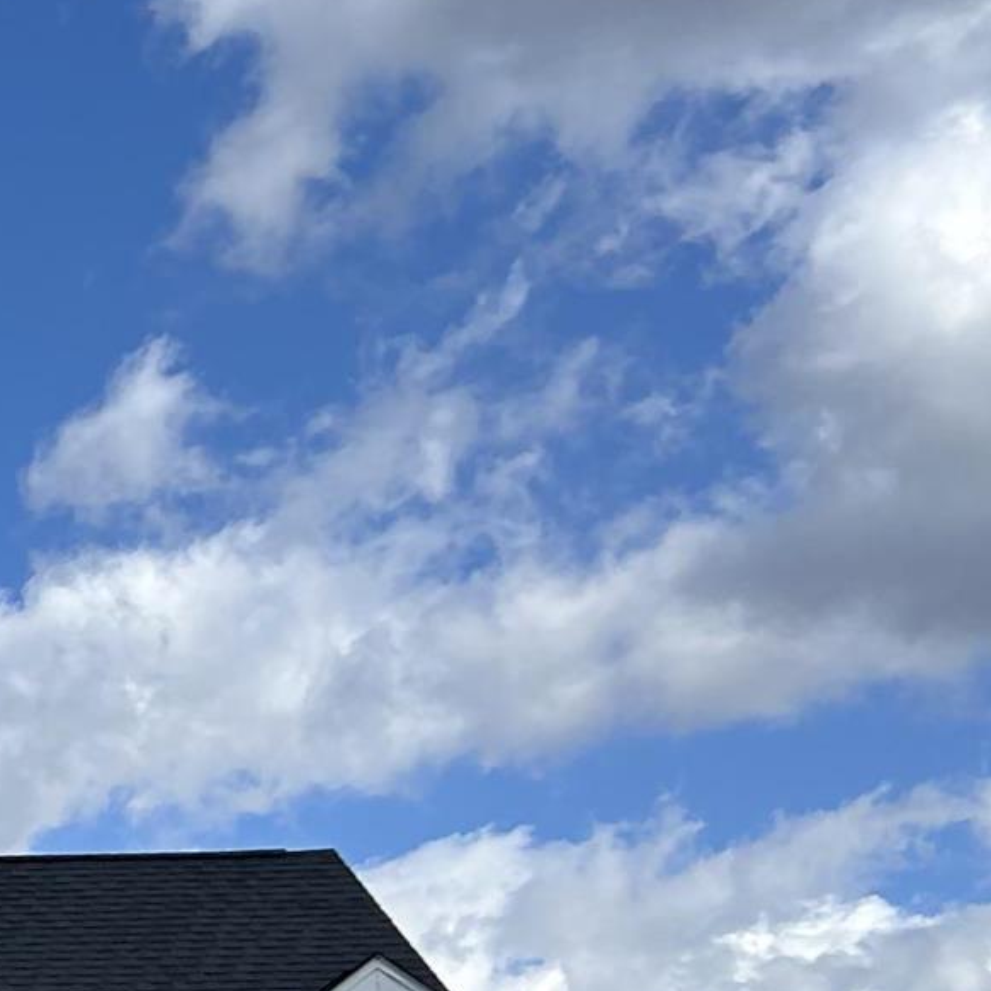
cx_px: -964
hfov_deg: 12.7
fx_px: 3919
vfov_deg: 14.1
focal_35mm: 121
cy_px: 1066
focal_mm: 5.7
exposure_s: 1/5587
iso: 50
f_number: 1.5
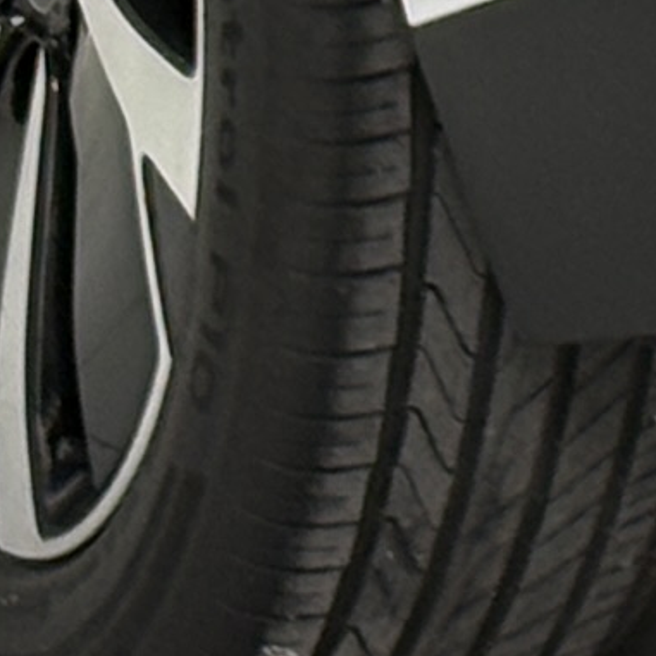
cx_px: 1412
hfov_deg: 3.6
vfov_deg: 3.5
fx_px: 10441
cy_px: -1556
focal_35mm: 487
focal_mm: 5.96
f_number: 1.6
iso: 50
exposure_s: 1/65
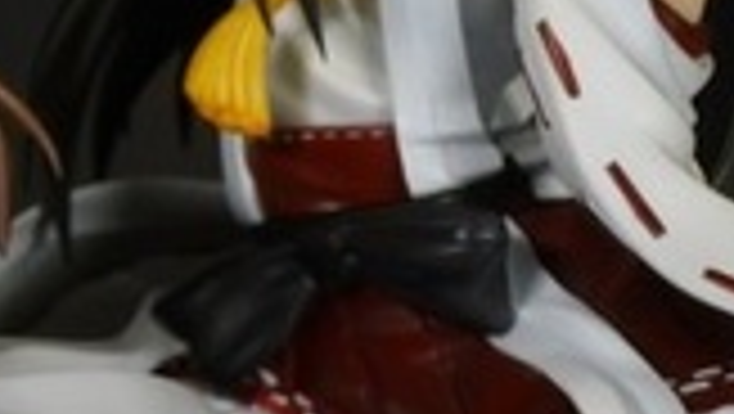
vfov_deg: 5.5
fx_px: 4324
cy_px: 166
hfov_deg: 9.6
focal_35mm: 222
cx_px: -32
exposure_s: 1/3.2
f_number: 4.1
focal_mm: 9.2
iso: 100
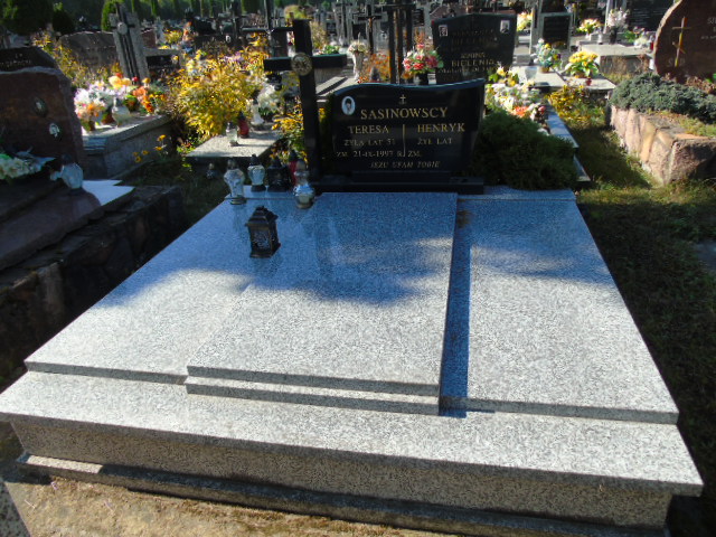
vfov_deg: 54.9
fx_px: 517
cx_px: 358
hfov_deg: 69.4
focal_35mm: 25
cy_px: 268
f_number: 3.4
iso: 80
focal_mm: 4.4
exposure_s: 1/400
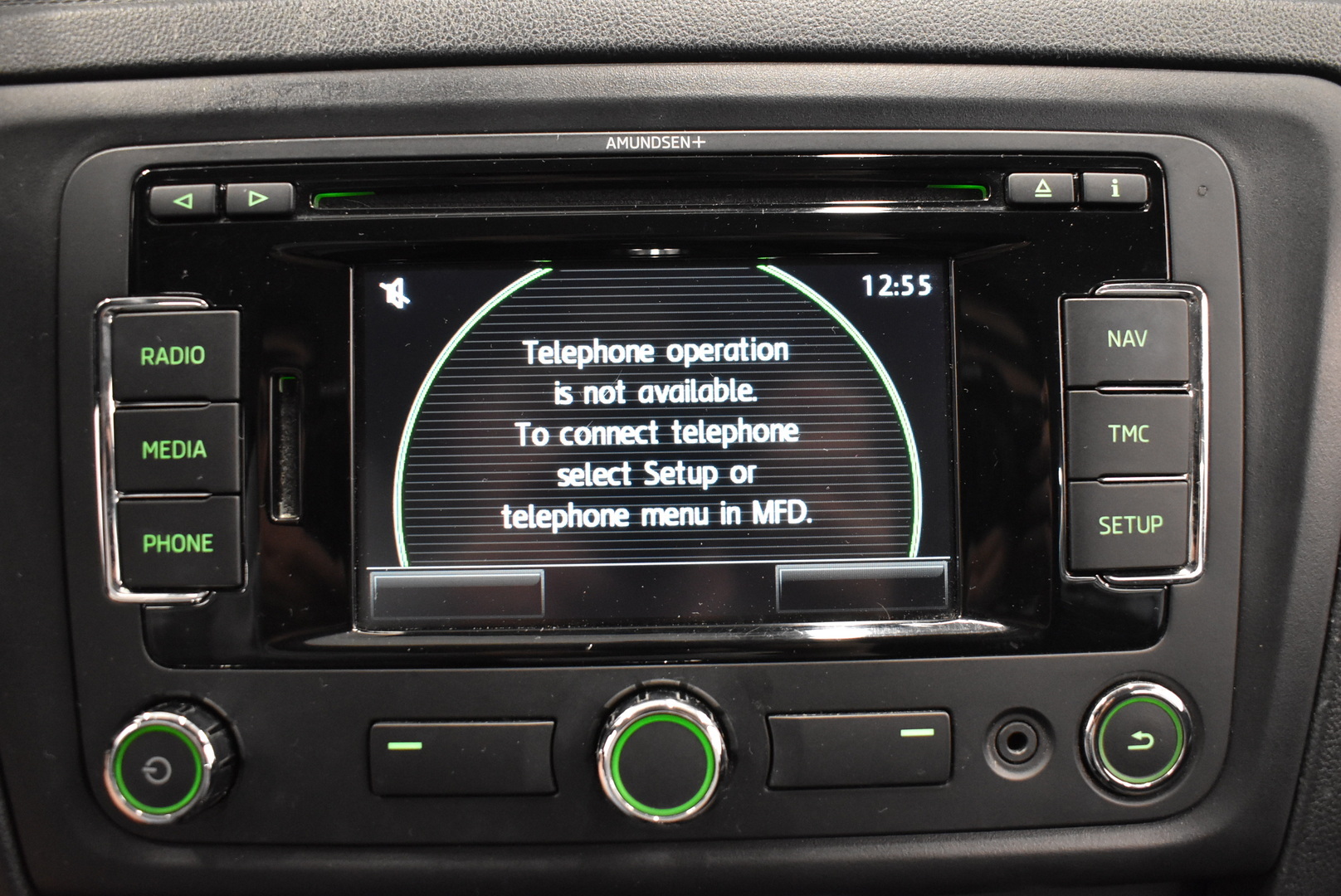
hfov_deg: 57.2
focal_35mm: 33
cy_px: 448
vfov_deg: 40.0
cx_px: 670
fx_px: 1230
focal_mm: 22
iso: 2800
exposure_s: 1/30
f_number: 3.8
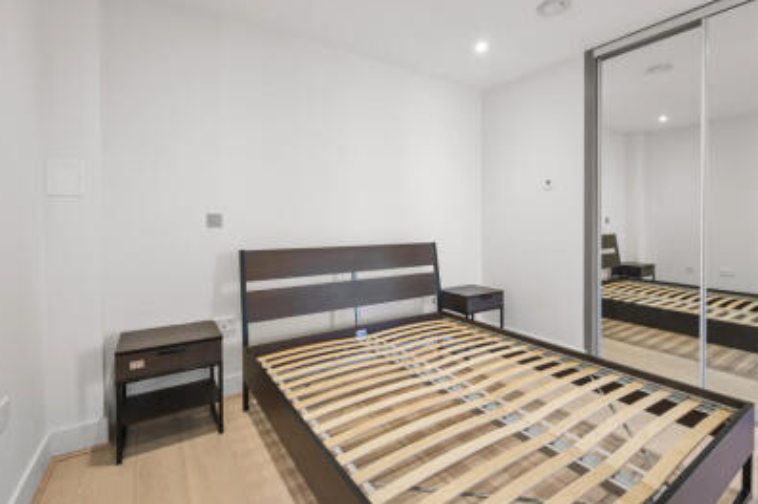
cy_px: 219
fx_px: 379
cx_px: 426
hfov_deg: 89.6
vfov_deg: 67.0
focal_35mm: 18
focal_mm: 15
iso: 200
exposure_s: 1
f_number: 16
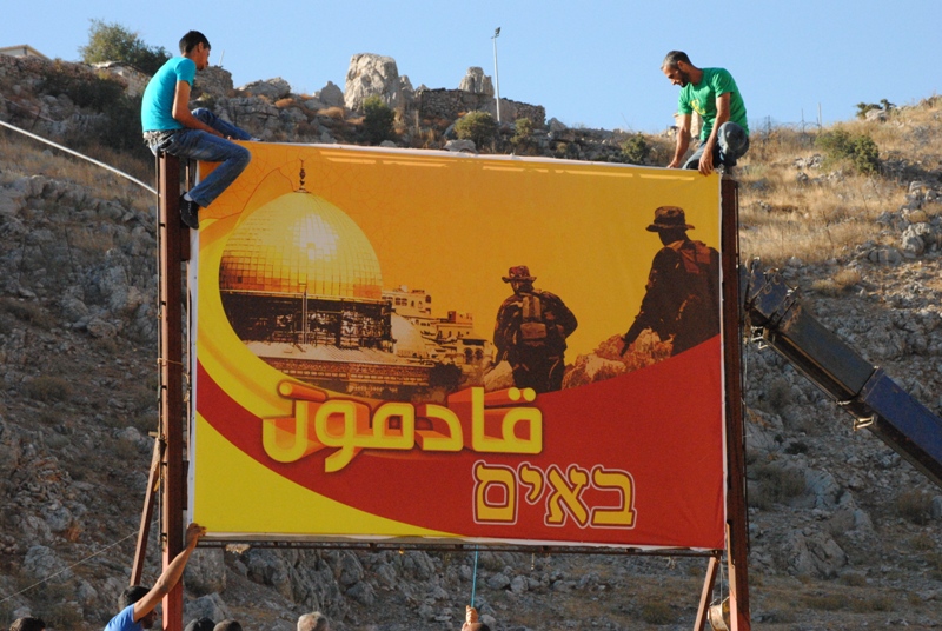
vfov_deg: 8.2
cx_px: 471
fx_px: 4402
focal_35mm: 168
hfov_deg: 12.2
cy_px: 316
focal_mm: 112
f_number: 10
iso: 1600
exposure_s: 1/1600
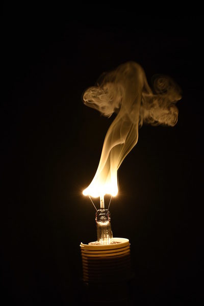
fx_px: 446
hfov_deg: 25.8
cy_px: 153
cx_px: 102
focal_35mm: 52
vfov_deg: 37.9
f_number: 8
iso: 200
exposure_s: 1/125
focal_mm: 35
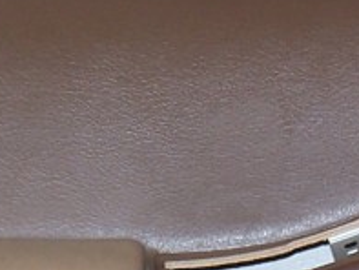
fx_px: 1837
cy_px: 272
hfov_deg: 11.2
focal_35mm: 177
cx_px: 177
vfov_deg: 8.4
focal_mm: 5.6
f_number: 2.7
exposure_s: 1/60
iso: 80
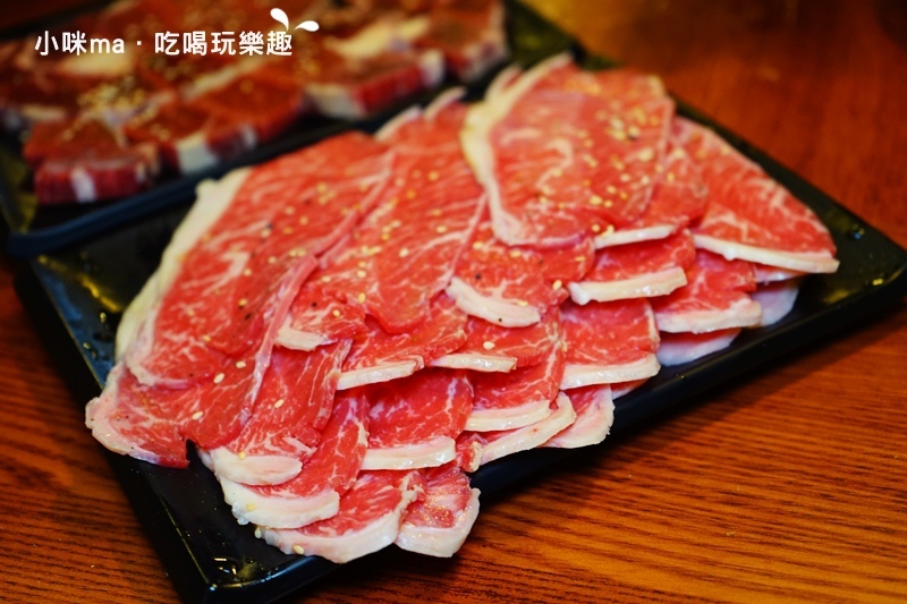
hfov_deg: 39.6
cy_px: 302
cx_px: 454
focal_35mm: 50
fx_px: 1259
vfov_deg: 27.0
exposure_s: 1/60
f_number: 4.5
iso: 1250
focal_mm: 50
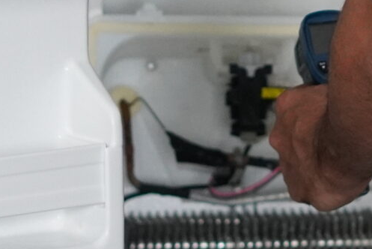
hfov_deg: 5.3
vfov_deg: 3.5
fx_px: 3991
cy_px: -336
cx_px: 571
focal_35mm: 386
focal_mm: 50
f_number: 2.8
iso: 1600
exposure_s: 1/160
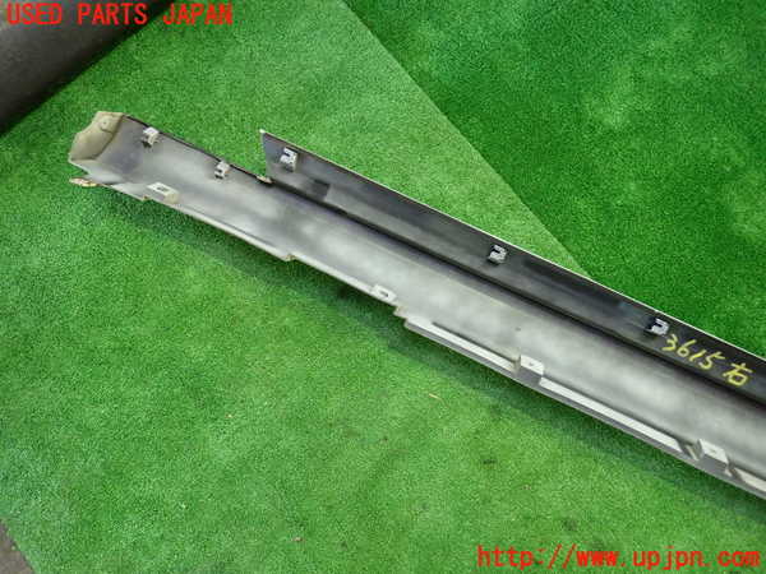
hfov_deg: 69.4
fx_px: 553
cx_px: 383
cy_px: 287
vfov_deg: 54.9
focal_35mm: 25
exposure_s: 1/30
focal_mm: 4.5
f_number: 2
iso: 400
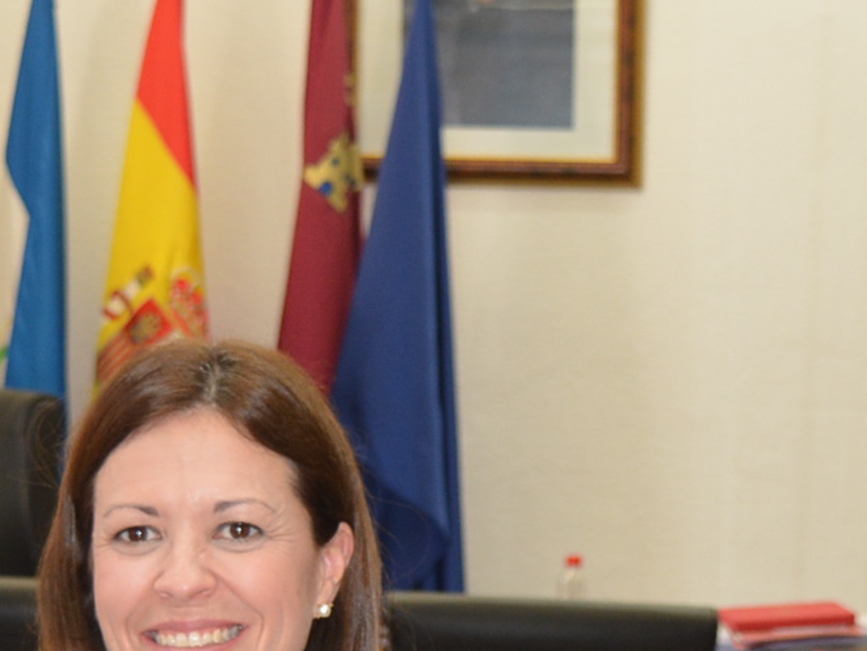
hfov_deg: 10.8
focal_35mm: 183
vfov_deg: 8.1
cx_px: 577
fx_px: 4584
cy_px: 717
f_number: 4.2
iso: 400
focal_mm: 28
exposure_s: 1/60
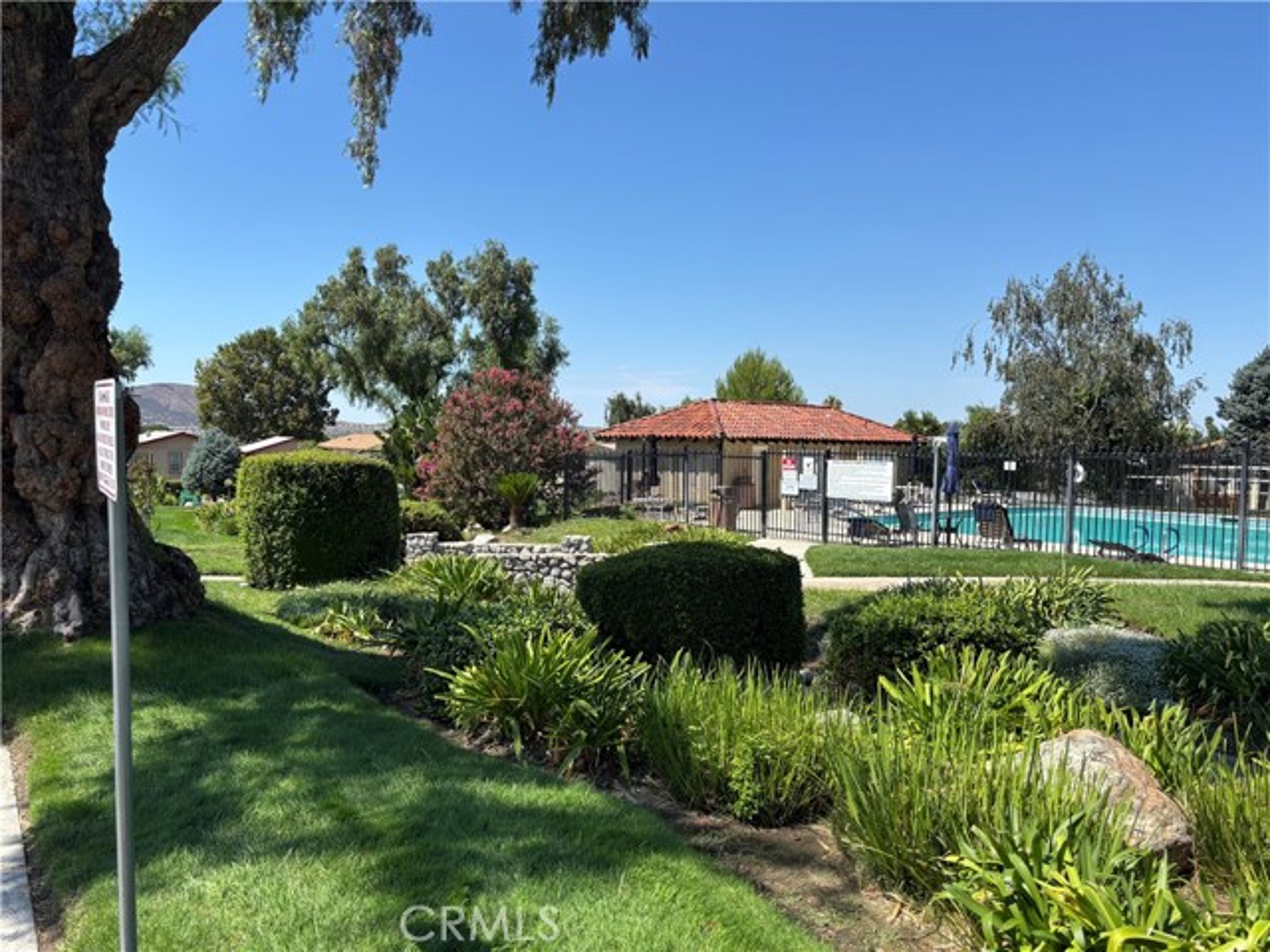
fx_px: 954
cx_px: 635
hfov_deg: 67.3
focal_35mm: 26
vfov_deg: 53.1
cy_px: 476
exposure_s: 1/2710
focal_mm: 5.96
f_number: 1.6
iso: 50
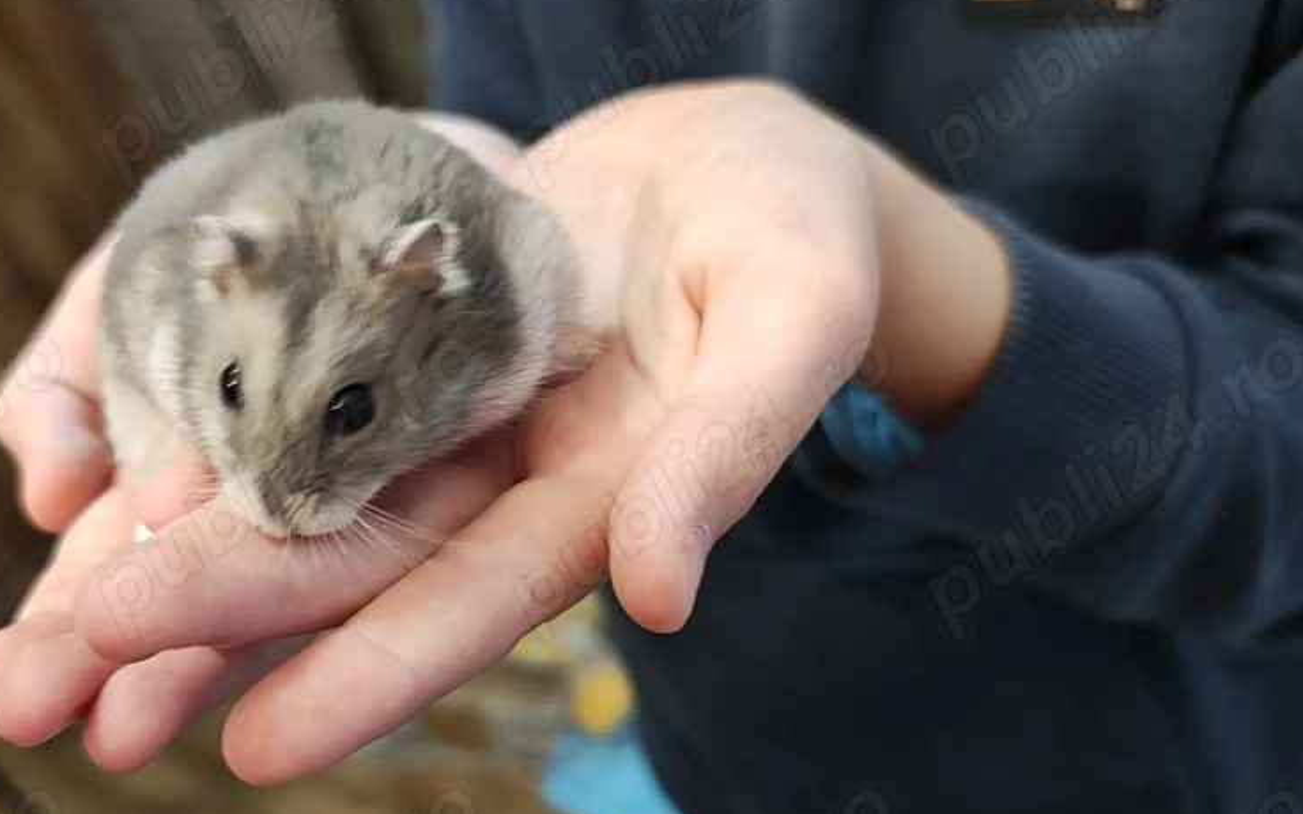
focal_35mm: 36
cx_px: 492
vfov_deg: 35.1
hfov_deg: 53.4
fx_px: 1278
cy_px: 510
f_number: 1.4
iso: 1538
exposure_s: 1/30
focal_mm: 5.89
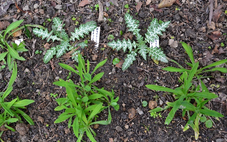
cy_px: 72
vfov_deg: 25.8
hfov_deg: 40.3
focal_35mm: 50
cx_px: 113
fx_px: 309
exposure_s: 1/60
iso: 560
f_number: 8
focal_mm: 32
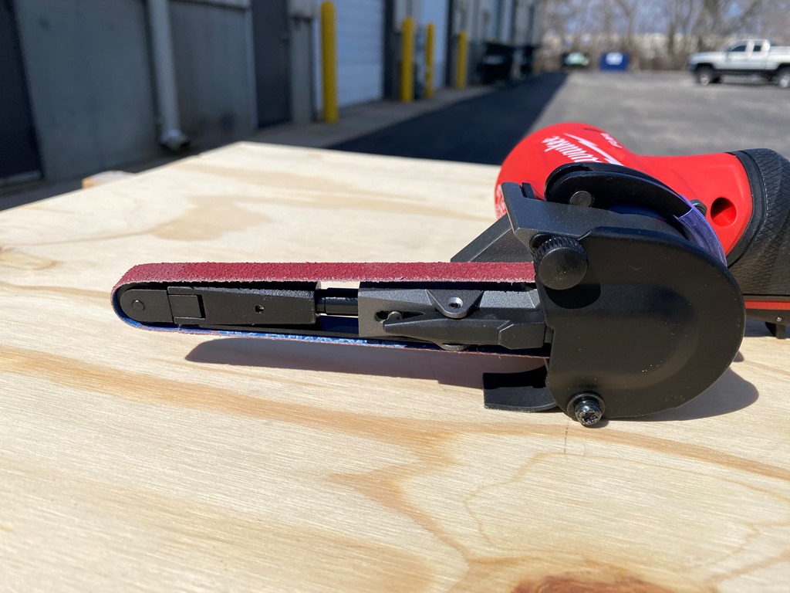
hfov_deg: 67.3
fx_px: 593
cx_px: 395
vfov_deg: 53.1
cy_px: 296
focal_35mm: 26
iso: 32
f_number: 1.8
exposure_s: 1/6757
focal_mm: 4.25
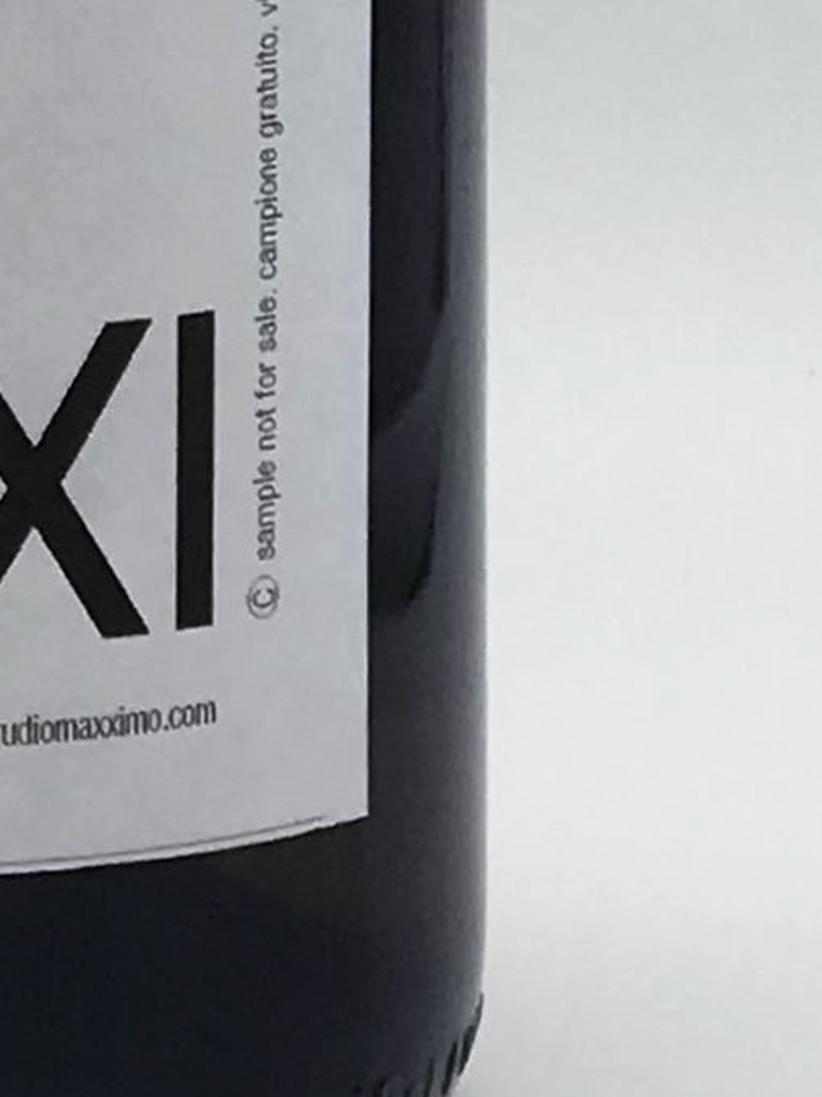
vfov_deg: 5.7
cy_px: -948
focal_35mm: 340
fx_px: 10765
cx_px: -1441
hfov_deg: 4.2
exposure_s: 1/133
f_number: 2.8
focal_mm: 6.6
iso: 20
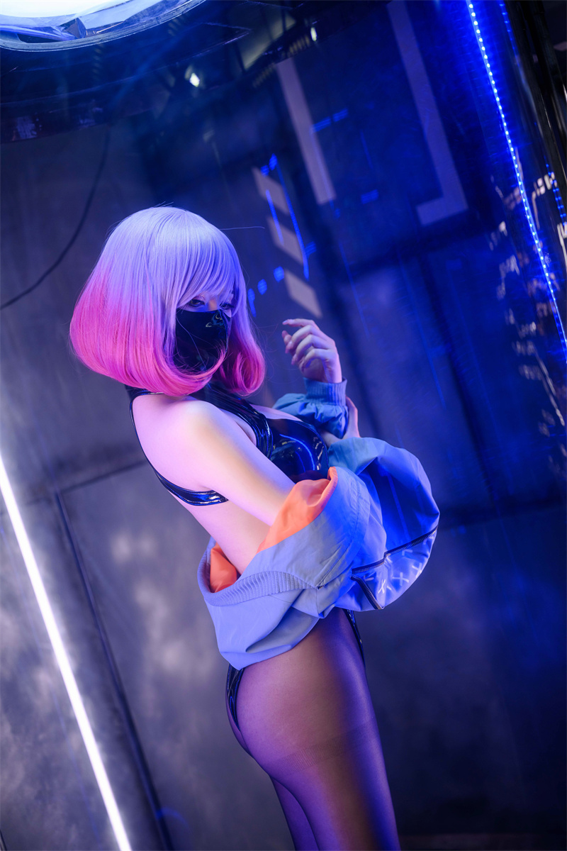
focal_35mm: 50
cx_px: 284
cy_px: 426
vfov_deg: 39.6
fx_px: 1181
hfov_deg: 27.0
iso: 200
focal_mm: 50
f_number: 1.8
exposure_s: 1/160
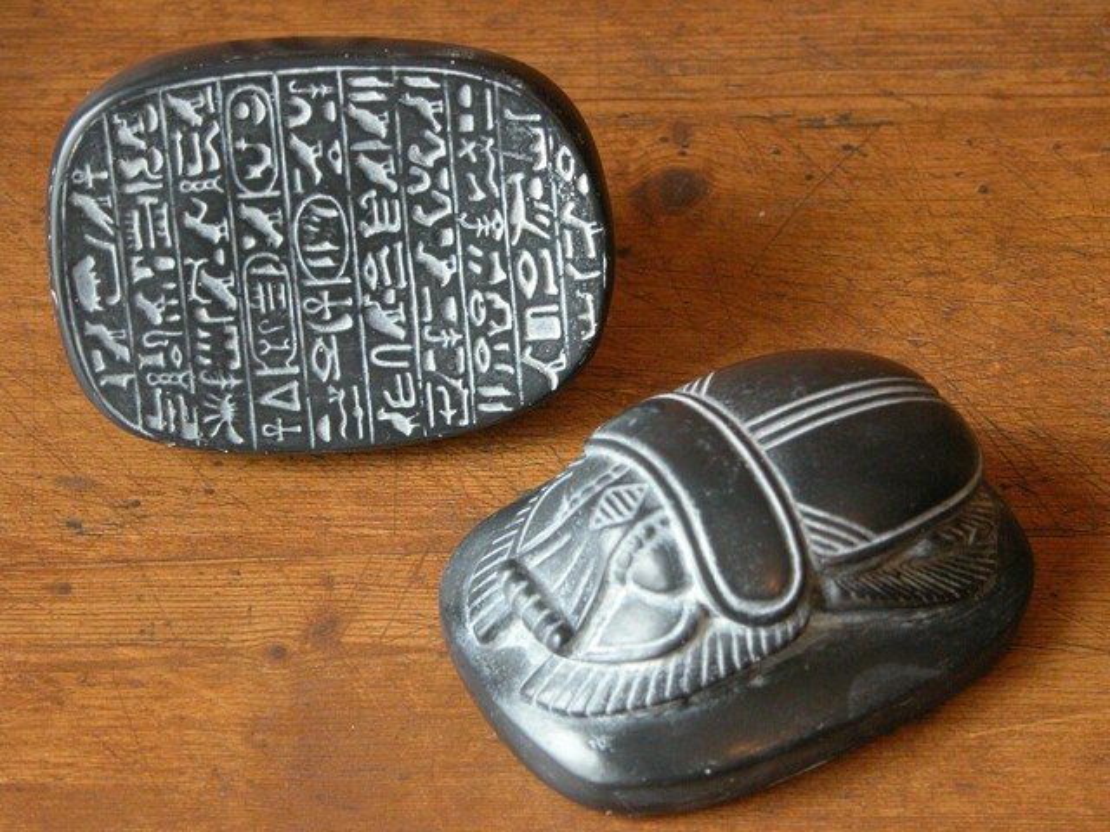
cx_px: 555
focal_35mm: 116
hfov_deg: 17.0
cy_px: 416
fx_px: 3720
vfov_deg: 12.8
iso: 400
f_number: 3.7
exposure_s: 1/30.1
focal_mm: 29.5
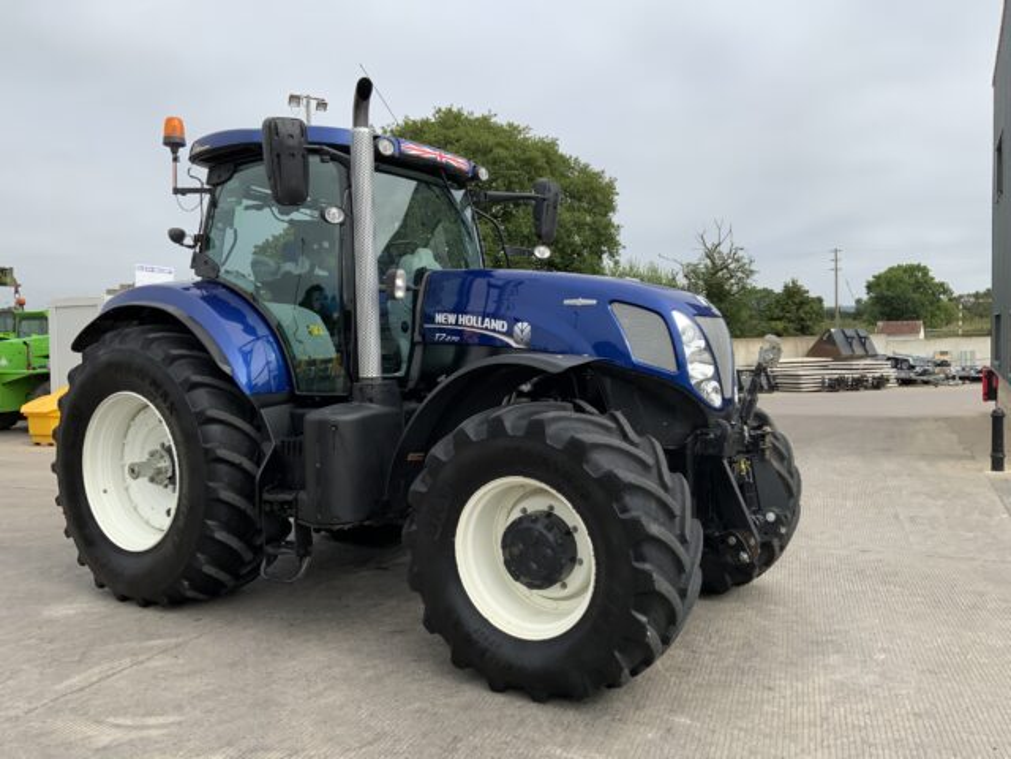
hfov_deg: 61.7
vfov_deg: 48.2
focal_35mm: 29
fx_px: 847
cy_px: 380
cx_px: 506
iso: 16
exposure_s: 1/1490
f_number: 1.8
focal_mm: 3
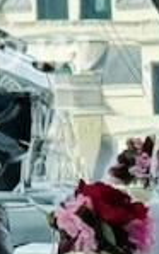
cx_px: -292
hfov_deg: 2.9
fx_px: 3074
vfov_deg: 4.7
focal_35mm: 443
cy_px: -110
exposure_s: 1/2415
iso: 64
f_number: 1.78
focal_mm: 6.76
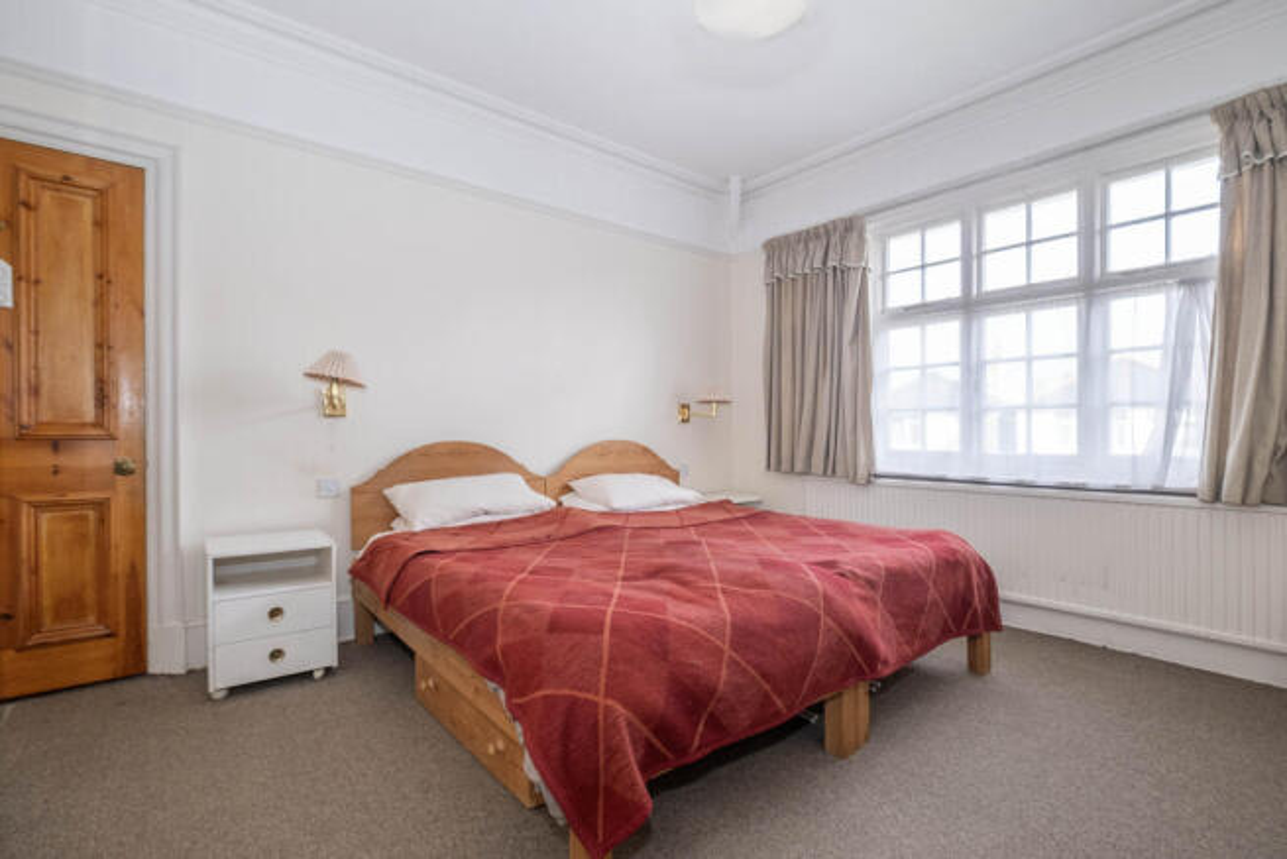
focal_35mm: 15
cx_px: 644
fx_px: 536
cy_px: 430
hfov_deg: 100.4
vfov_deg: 77.4
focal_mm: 10
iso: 400
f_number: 5.6
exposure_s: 1/50
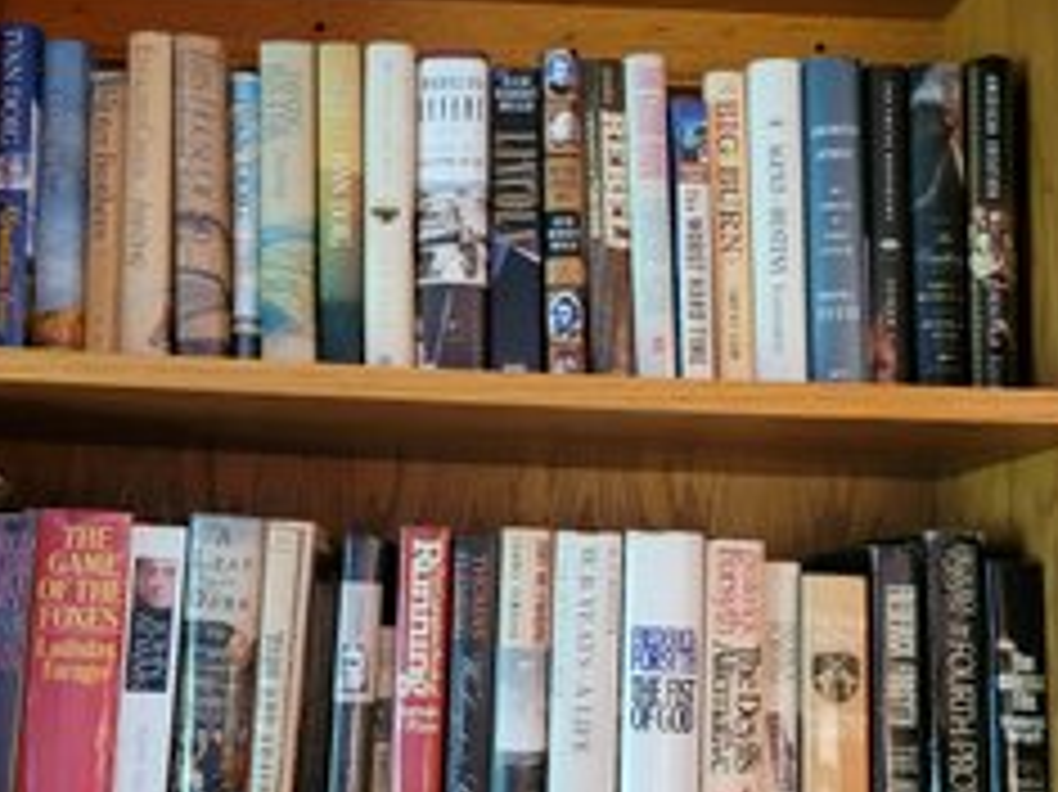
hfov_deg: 48.9
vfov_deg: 37.6
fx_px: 1161
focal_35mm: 38
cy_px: 448
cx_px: 457
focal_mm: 5.4
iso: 500
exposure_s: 1/30
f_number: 1.8
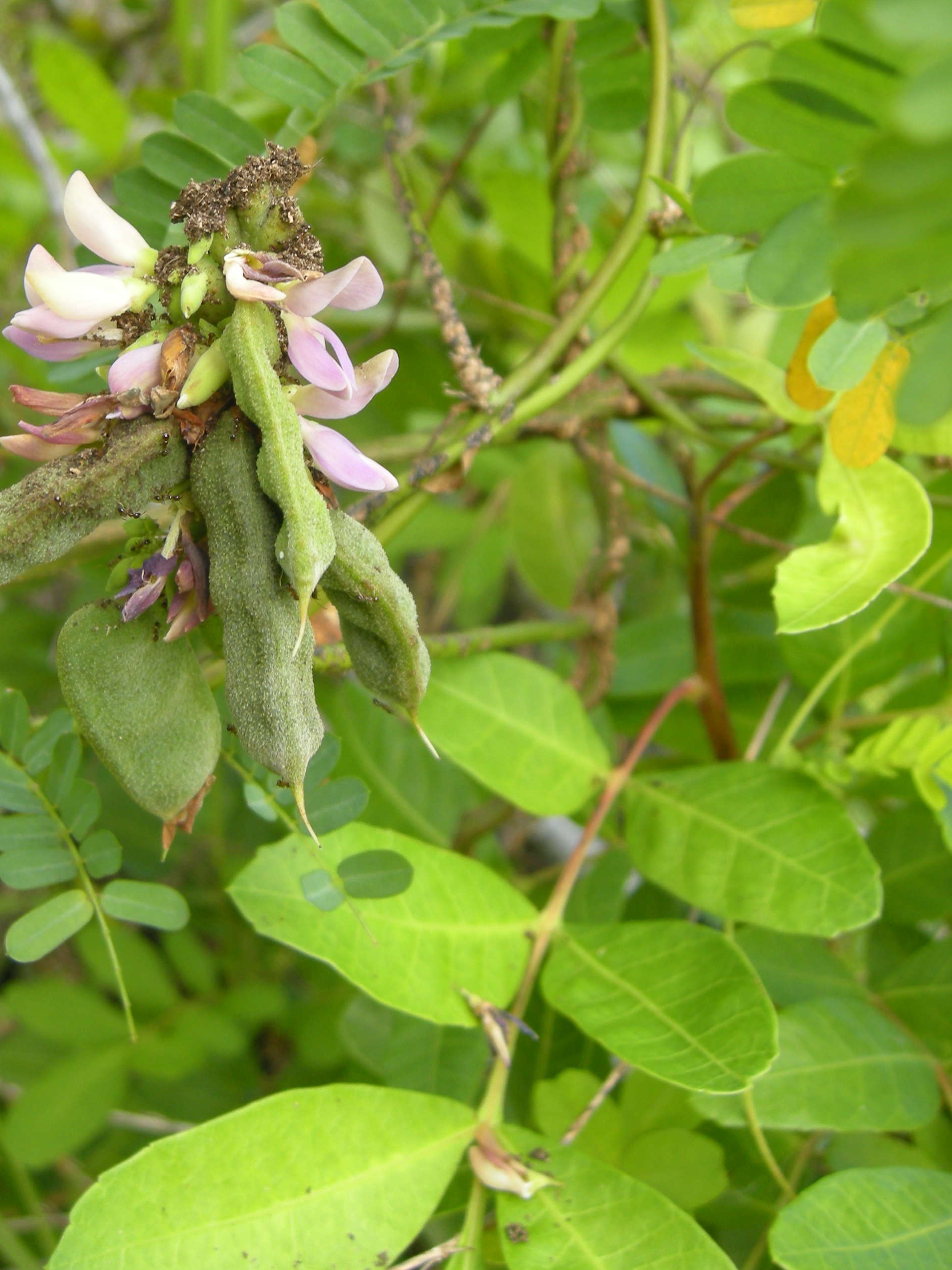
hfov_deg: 26.2
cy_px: 386
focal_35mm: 55
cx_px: 234
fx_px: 2017
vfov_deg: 34.5
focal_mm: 7.5
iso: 64
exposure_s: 1/66
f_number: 3
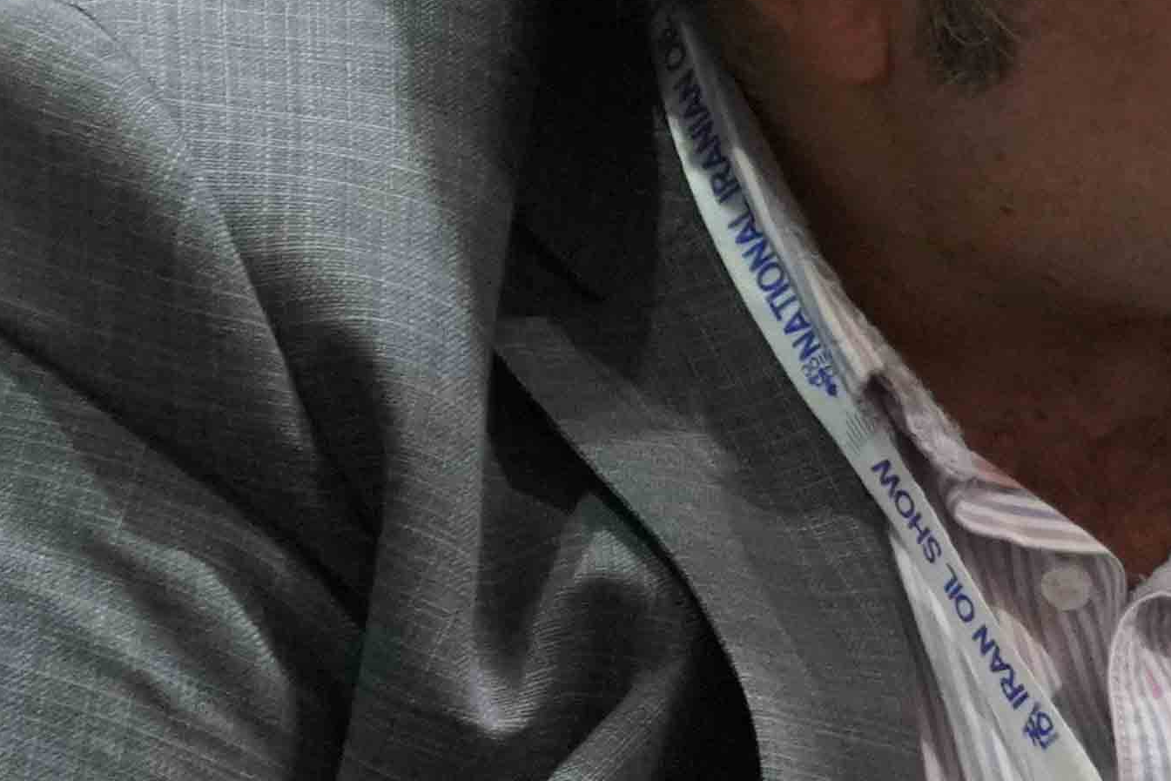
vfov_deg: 3.3
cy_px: 722
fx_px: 13467
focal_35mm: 414
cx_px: 2762
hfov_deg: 4.9
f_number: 4
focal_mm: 70
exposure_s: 1/160
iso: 6400
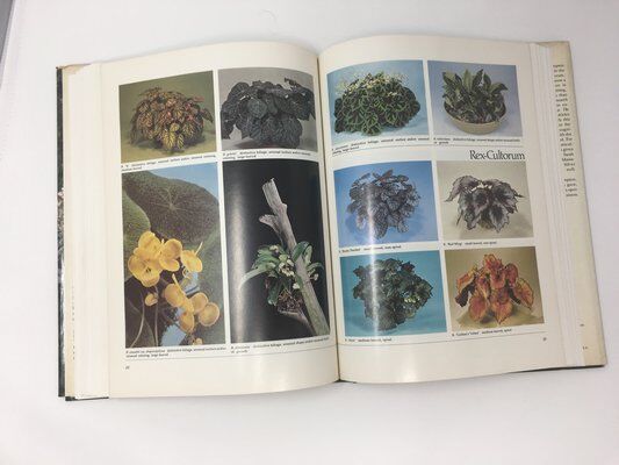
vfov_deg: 48.2
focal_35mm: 29
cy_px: 232
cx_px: 310
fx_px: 519
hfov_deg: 61.6
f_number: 2.2
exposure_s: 1/60
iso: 25
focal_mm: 4.15
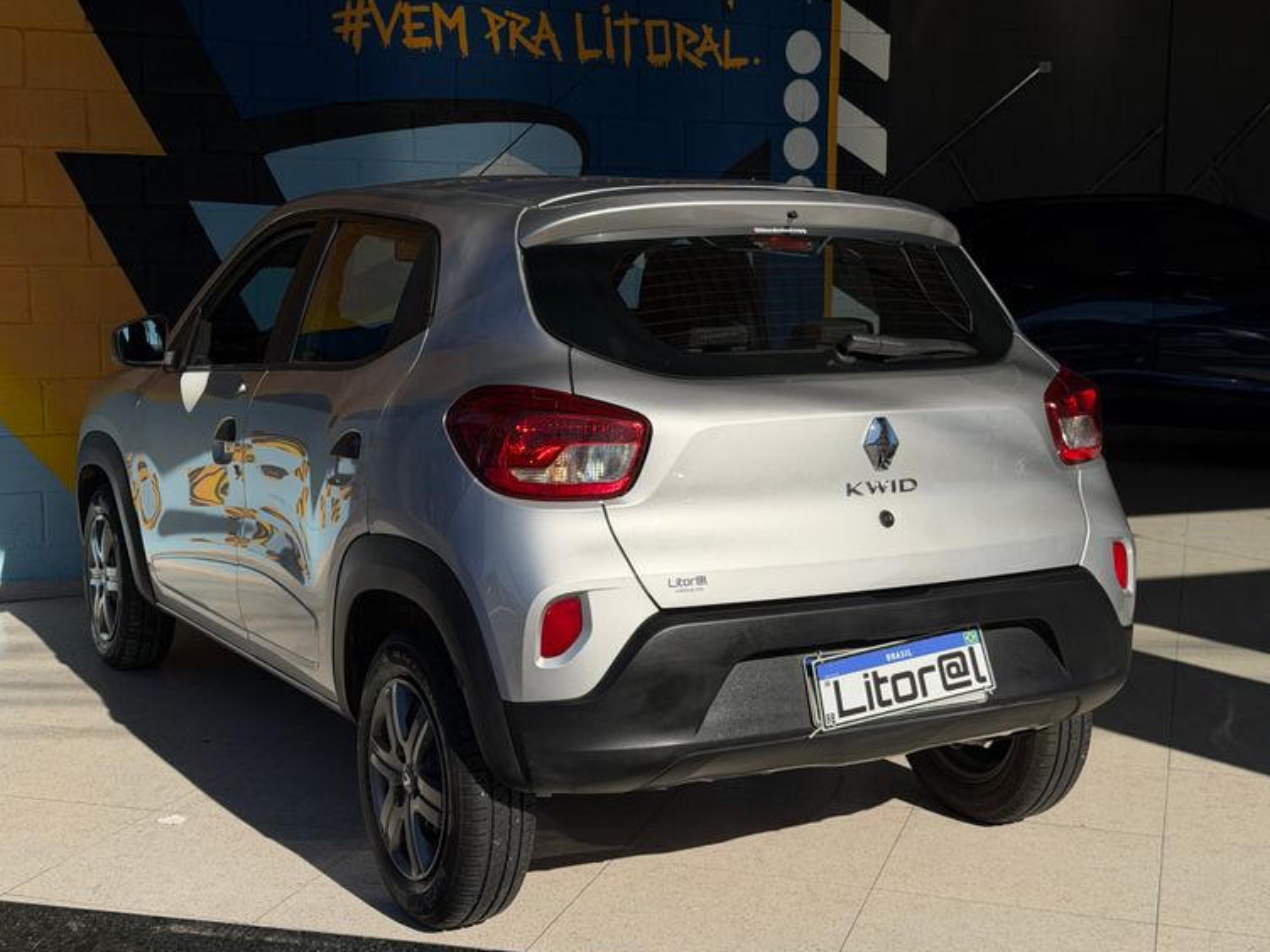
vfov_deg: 29.7
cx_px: 635
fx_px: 1798
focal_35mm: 49
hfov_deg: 38.9
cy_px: 479
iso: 64
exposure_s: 1/20408
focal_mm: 6.76
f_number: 1.78
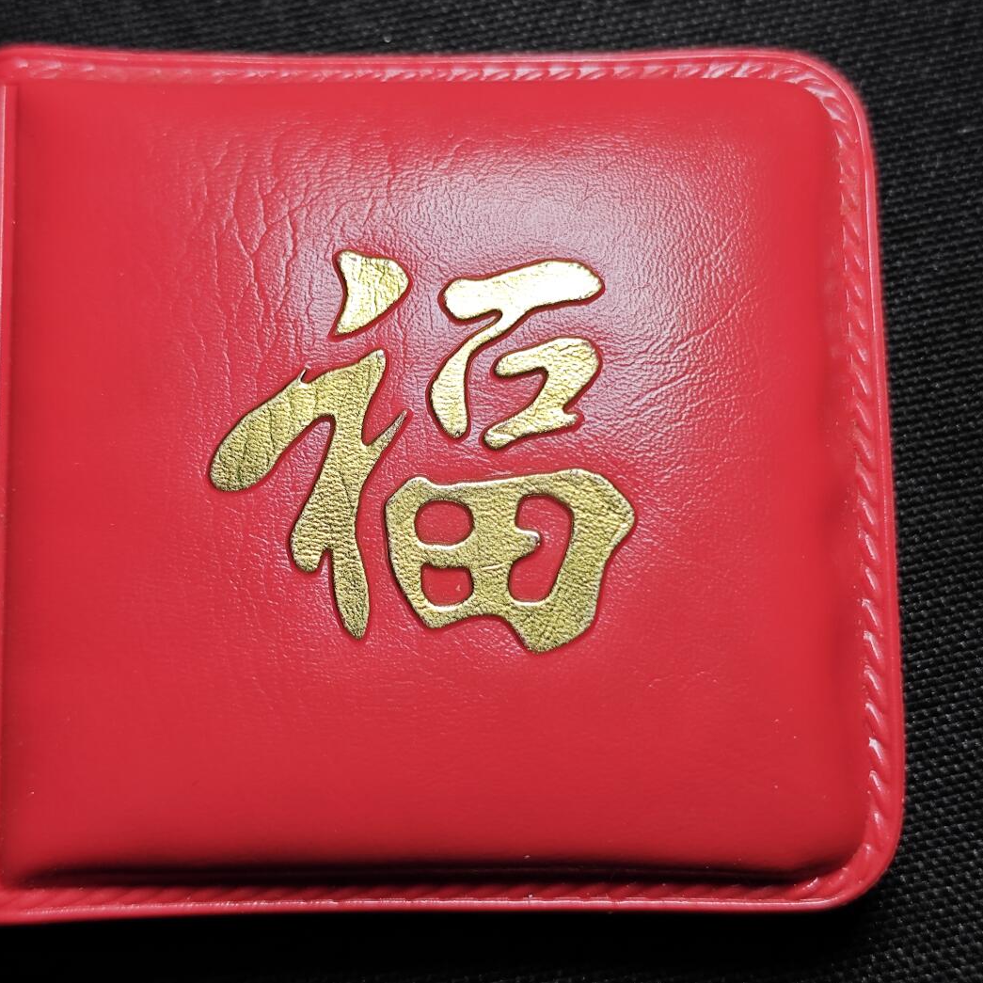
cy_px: 490
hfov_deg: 29.5
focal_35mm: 58
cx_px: 444
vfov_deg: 29.6
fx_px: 1863
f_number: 1.6
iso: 50
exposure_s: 1/100
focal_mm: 5.84
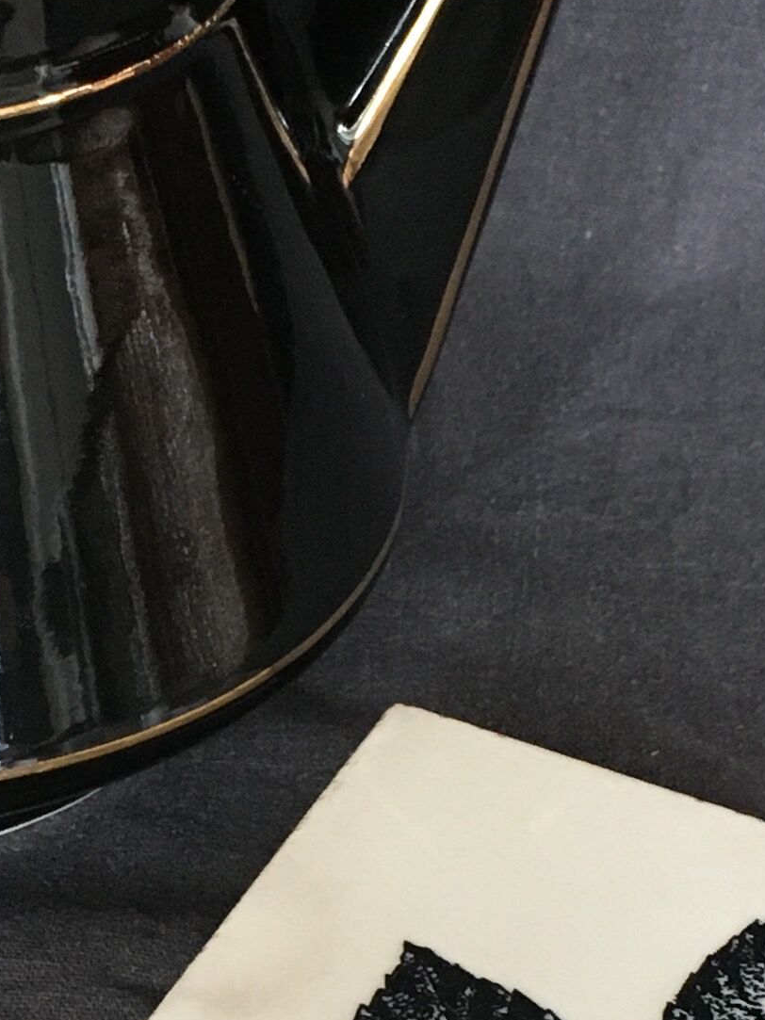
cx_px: 197
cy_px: 876
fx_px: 3183
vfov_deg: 18.0
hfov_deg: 13.7
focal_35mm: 108
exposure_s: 1/20
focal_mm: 4.15
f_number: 2.2
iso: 200
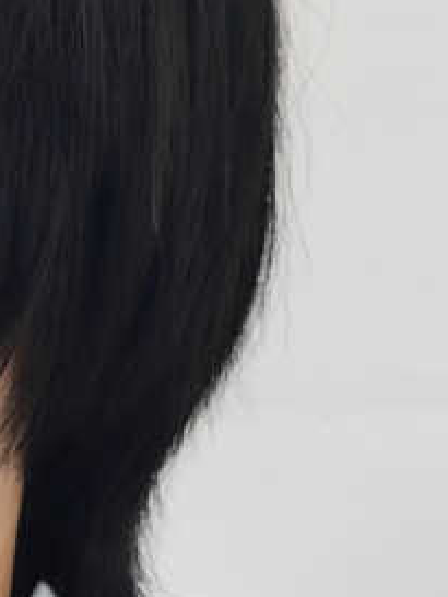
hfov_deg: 5.1
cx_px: -252
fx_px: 5018
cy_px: 420
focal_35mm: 291
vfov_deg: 6.8
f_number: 1.8
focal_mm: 12.28
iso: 80
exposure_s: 1/120
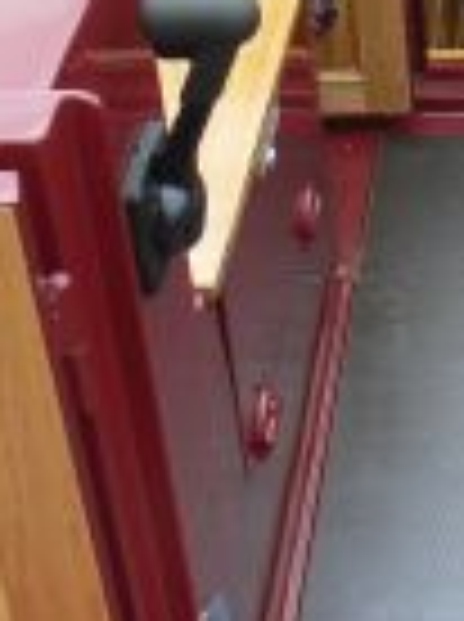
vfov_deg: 19.6
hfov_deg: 15.0
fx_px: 1685
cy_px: -126
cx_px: 599
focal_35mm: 94
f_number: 5.6
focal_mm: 6
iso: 80
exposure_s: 1/100
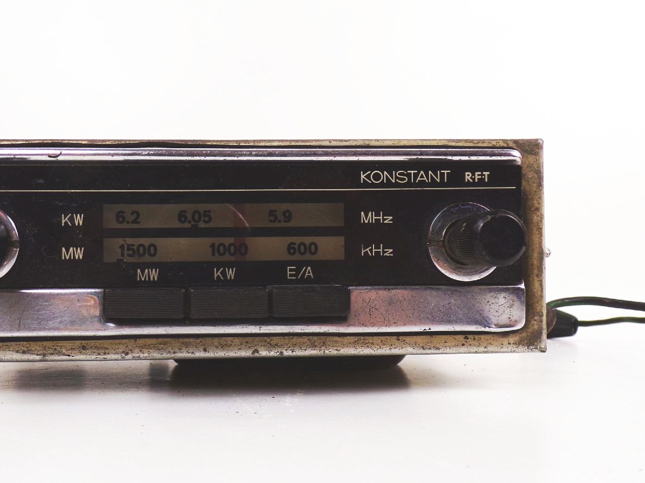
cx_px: 240
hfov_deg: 49.6
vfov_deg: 38.7
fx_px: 689
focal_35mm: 37
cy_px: 253
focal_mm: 4.3
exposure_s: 1/52
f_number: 3
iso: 100
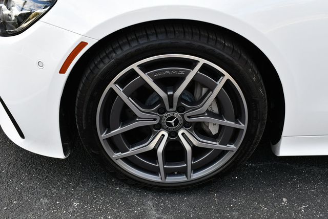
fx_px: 365
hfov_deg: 48.4
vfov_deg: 33.5
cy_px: 110
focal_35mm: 40
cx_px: 164
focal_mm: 20
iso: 320
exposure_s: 1/250
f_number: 5.6
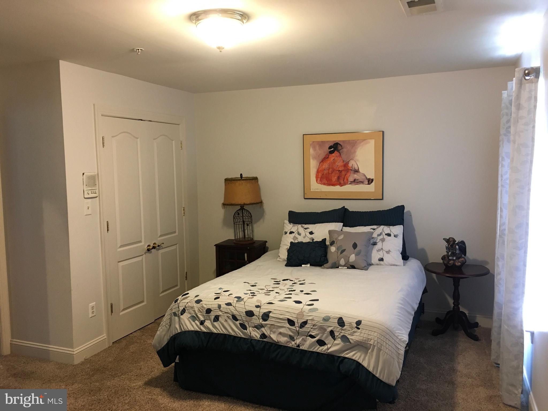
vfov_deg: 48.2
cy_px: 206
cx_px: 274
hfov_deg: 61.7
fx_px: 459
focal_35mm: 29
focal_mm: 4.15
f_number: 2.2
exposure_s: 1/30
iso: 125
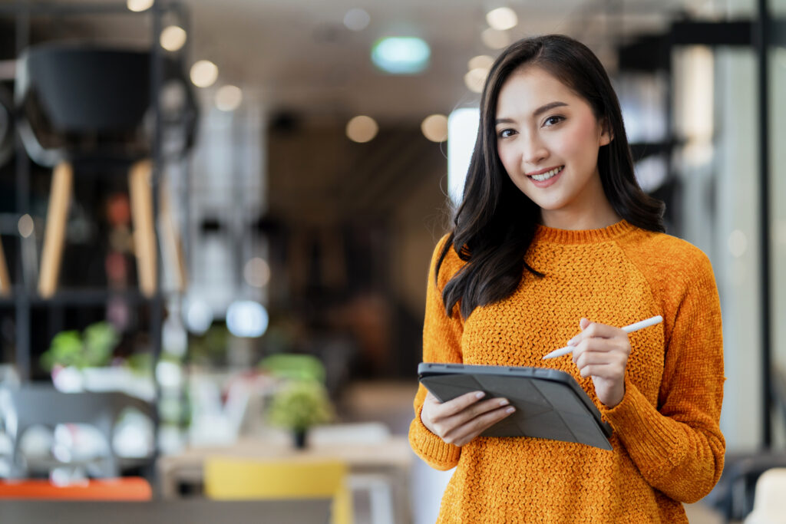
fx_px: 1856
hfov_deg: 23.9
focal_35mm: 85
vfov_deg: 16.1
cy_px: 262
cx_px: 393
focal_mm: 85
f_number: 1.8
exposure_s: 1/250
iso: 400
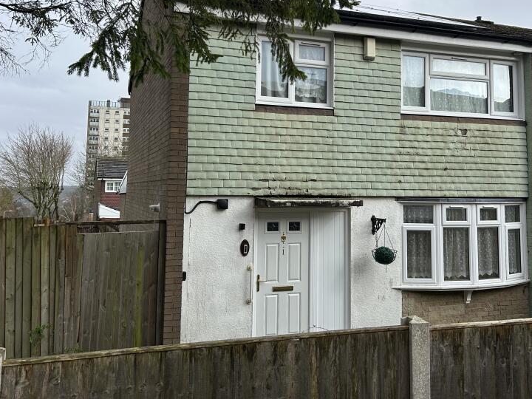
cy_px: 140
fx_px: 569
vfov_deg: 38.3
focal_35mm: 37
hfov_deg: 50.1
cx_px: 290
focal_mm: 5.7
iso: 50
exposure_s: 1/2208
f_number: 1.5
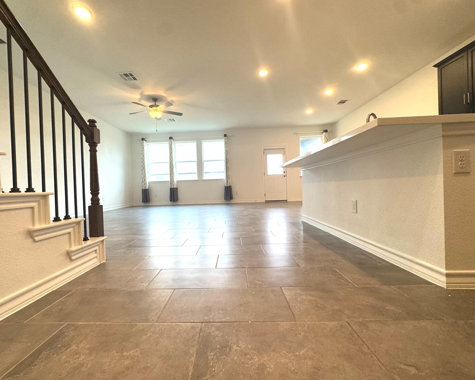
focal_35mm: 15
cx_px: 224
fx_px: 211
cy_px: 192
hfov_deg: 96.7
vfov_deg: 84.0
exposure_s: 1/120
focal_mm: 2.22
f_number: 2.2
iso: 125
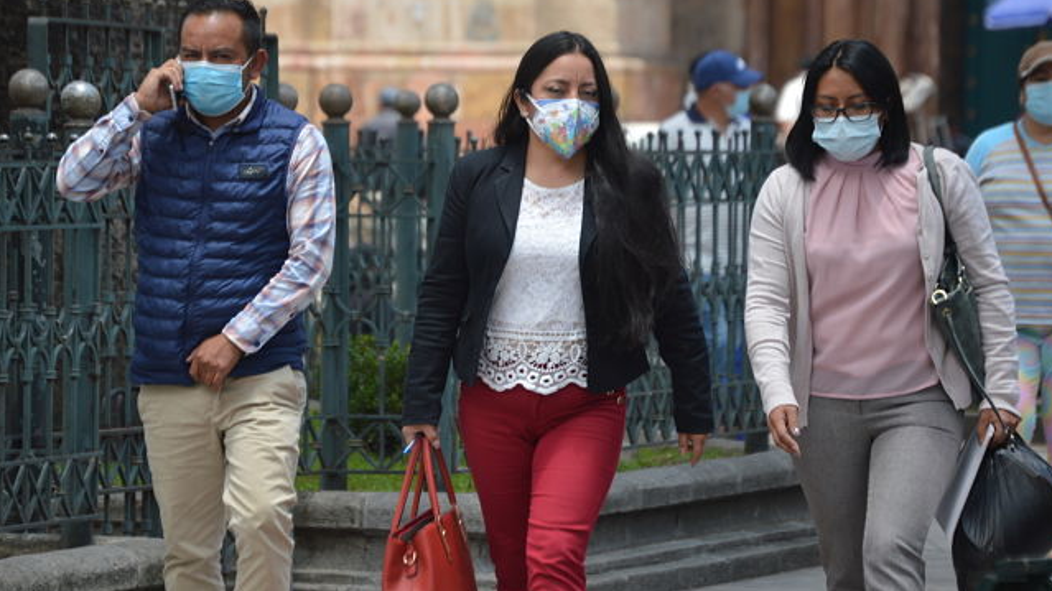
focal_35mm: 274
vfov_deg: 4.4
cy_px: 338
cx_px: 488
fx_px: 7632
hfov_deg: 7.9
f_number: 5.6
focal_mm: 135
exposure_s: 1/320
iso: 100
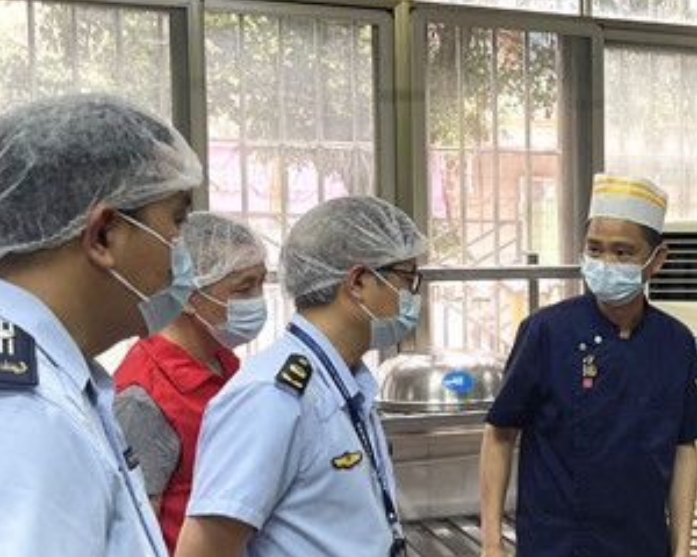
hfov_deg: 31.1
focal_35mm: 57
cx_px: 660
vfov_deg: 26.6
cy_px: 356
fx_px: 1176
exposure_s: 1/100
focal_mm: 5.1
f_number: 1.6
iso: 100
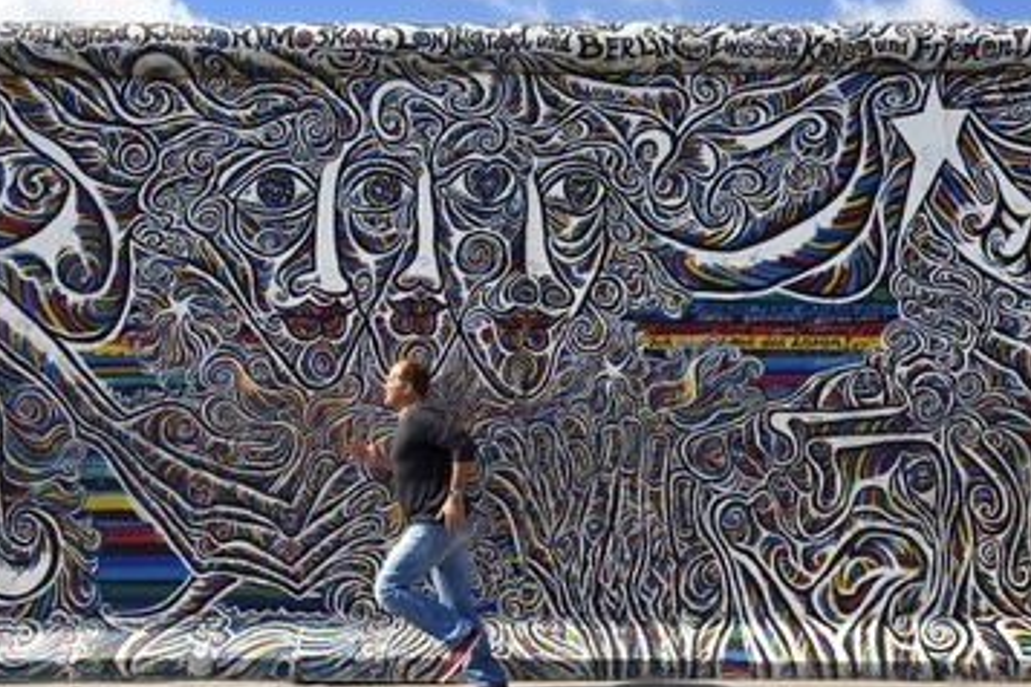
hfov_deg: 48.4
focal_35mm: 40
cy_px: 341
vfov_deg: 33.4
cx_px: 543
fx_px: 1145
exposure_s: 1/500
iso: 200
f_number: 6.3
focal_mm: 34
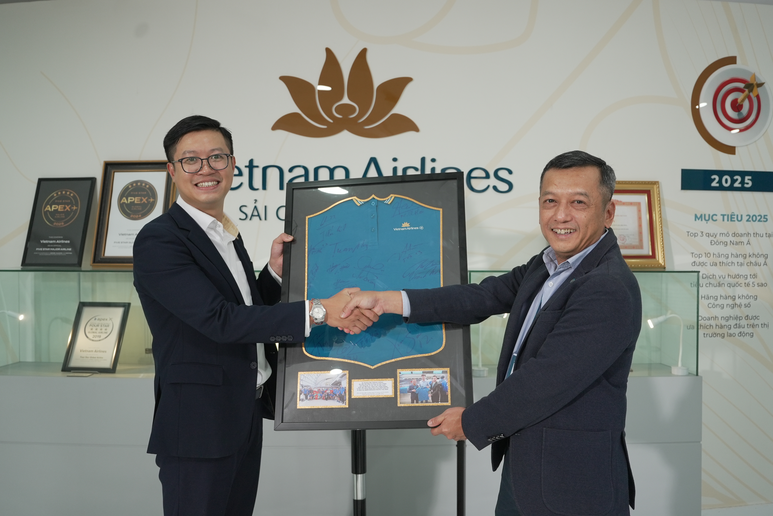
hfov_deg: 59.5
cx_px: 386
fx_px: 677
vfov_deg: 41.8
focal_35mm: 32
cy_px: 258
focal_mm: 31.5
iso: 800
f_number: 4
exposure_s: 1/160
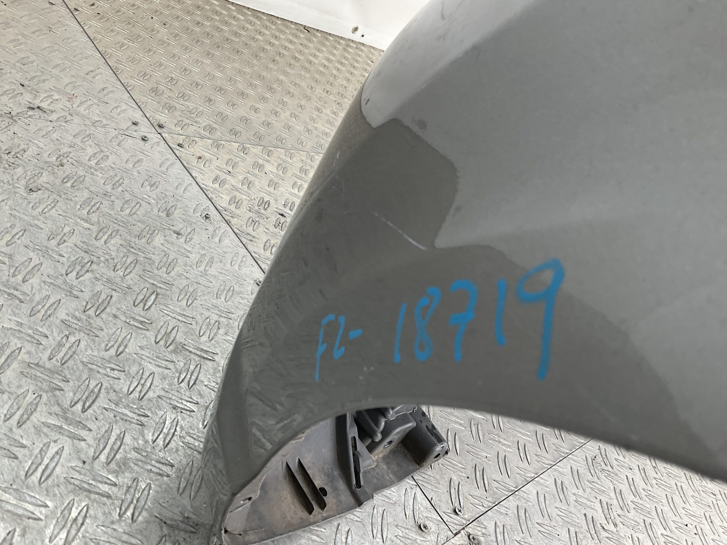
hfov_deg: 61.7
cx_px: 364
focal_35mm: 29
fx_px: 609
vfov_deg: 48.2
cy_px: 272
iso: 25
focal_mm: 3
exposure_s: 1/120
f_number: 1.8
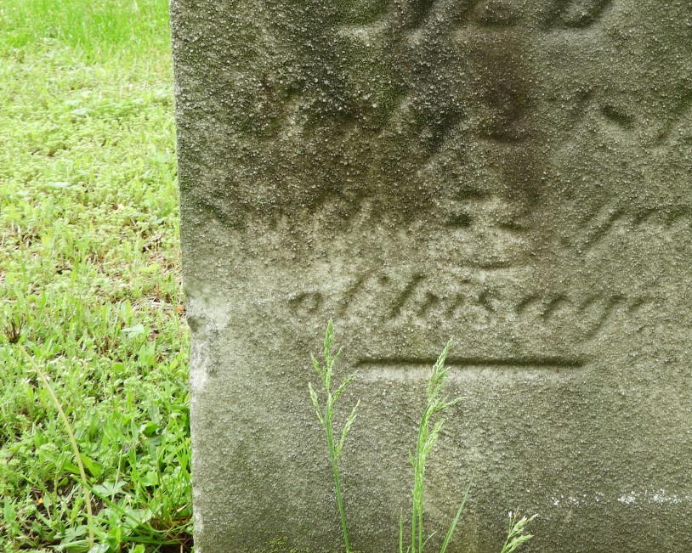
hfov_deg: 32.6
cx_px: 483
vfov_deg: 26.3
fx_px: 1167
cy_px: 125
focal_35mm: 57
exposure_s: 1/100
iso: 100
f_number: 3.6
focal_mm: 5.9
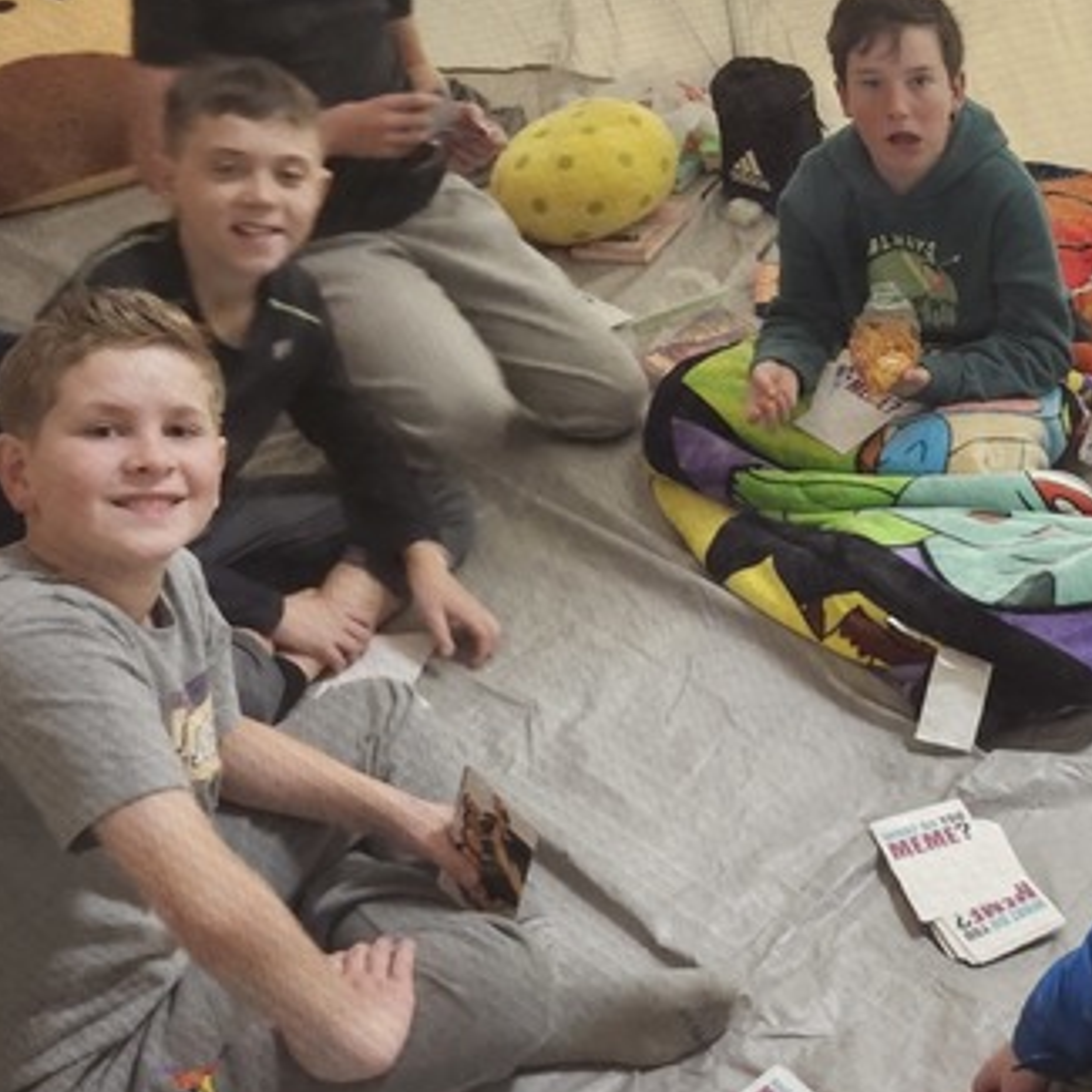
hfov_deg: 33.0
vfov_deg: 33.9
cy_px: 450
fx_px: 1785
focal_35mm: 50
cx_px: 890
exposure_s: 1/24
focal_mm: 5.54
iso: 1250
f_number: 1.8
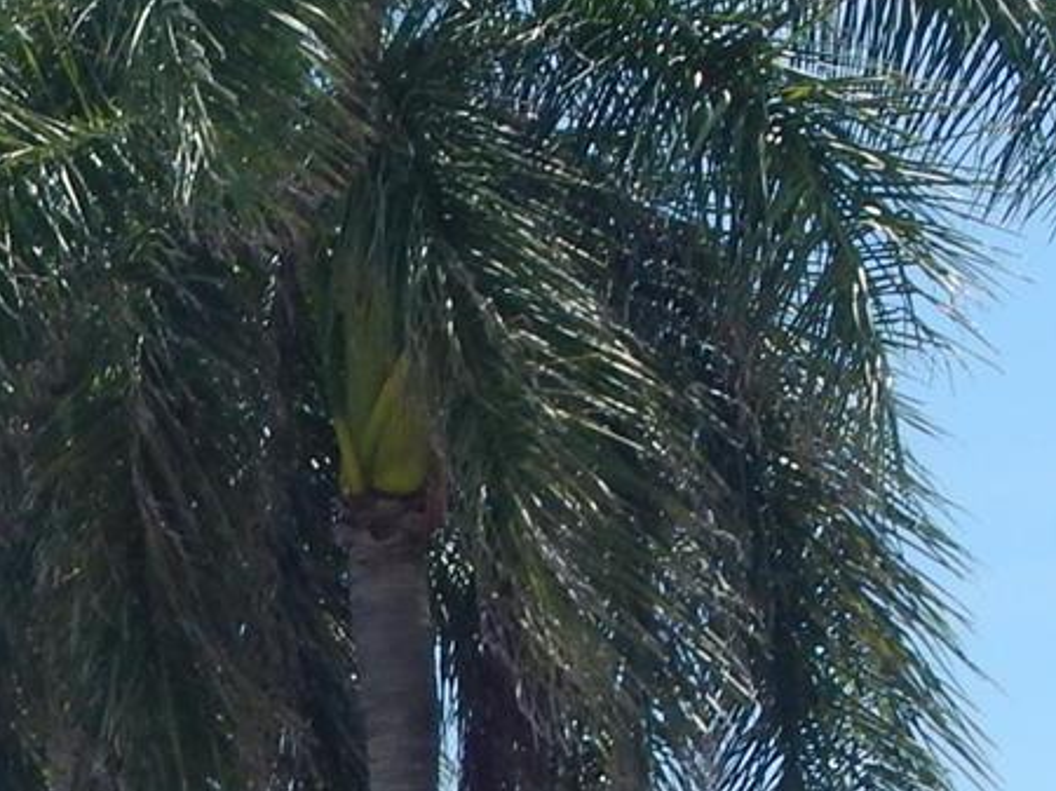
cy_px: 1411
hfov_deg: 7.9
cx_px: -493
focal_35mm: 246
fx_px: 7501
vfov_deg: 5.9
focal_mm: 9.7
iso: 125
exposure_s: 1/400
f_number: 7.6
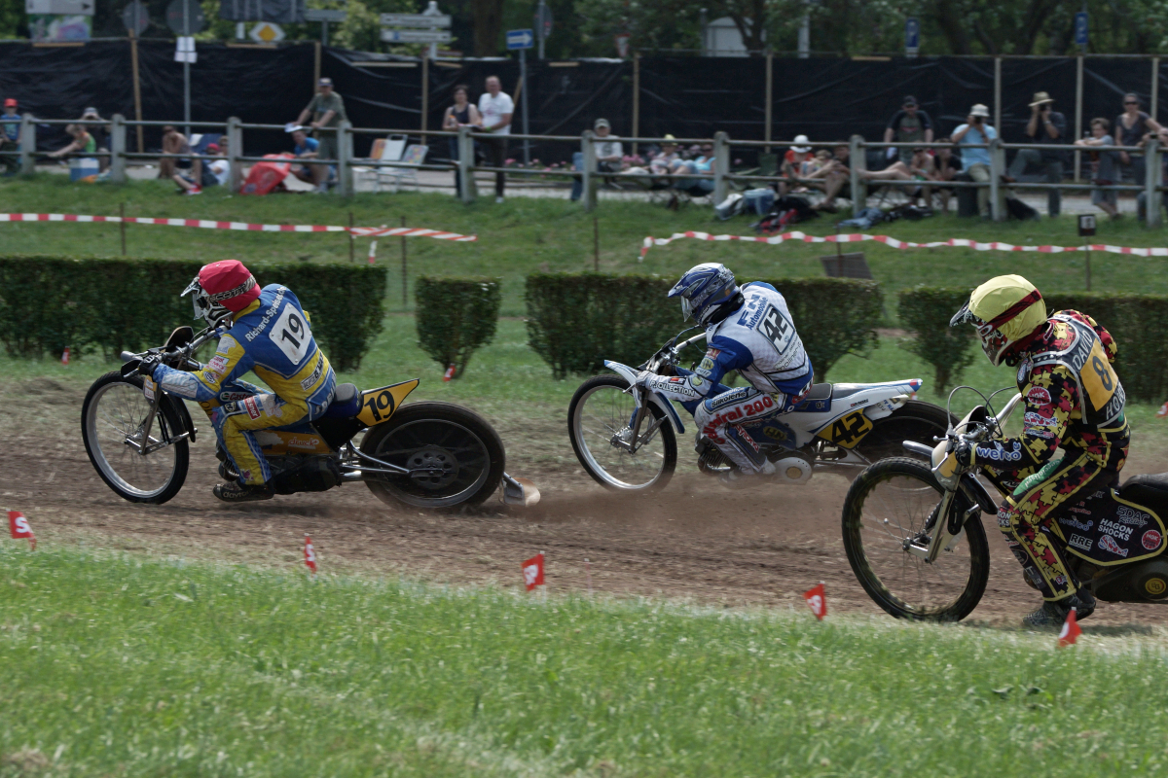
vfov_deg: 6.1
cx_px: 584
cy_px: 389
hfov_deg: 9.1
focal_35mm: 225
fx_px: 7299
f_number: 8
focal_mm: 150
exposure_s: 1/800
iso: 200
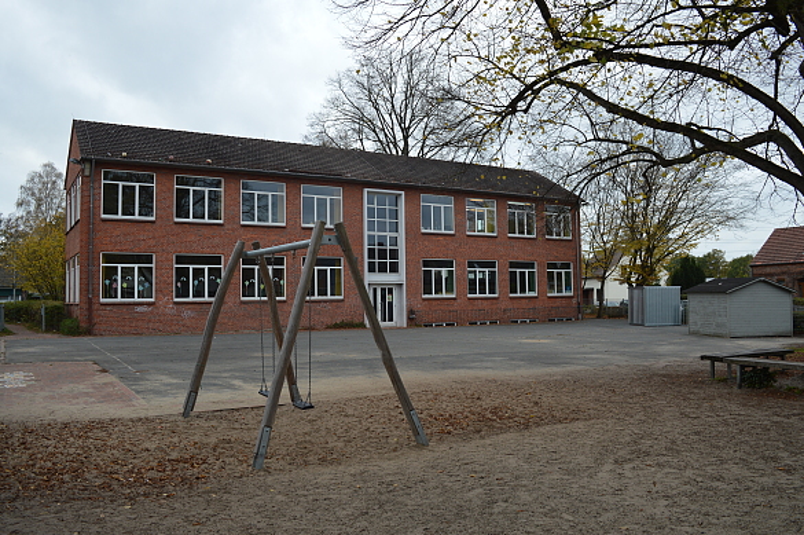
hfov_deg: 62.0
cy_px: 268
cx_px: 402
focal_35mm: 30
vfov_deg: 43.5
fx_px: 669
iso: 125
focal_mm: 20
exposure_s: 1/125
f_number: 5.6
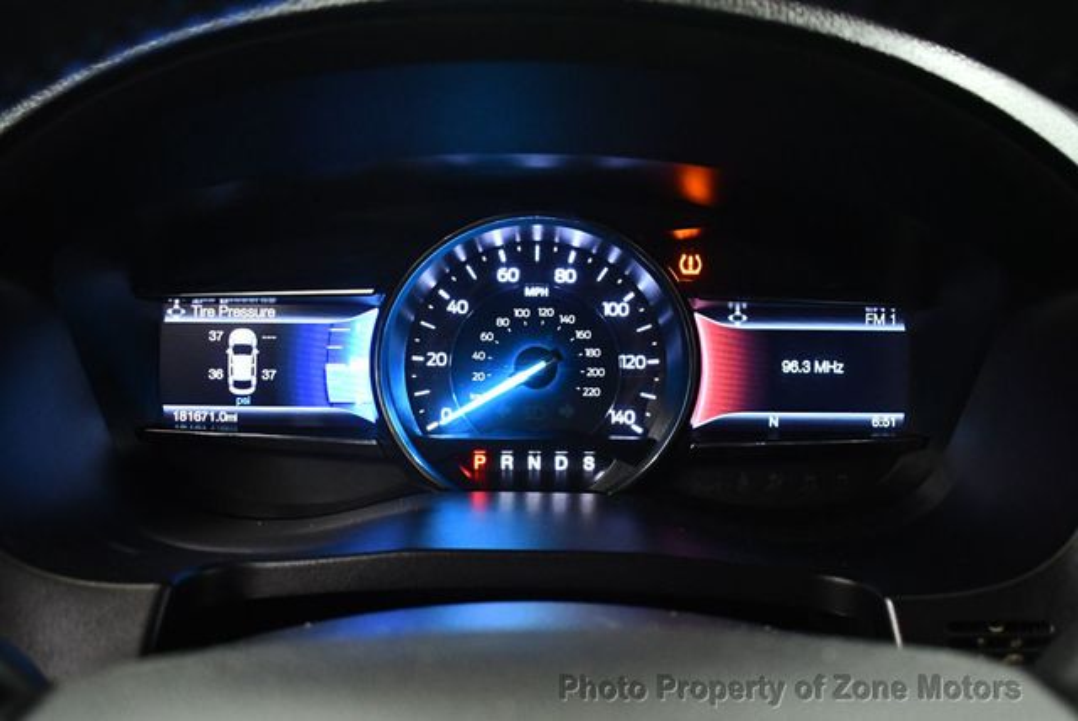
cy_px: 360
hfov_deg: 53.1
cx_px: 539
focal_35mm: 36
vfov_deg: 36.9
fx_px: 1079
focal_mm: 18
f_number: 3.5
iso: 4000
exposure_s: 1/60
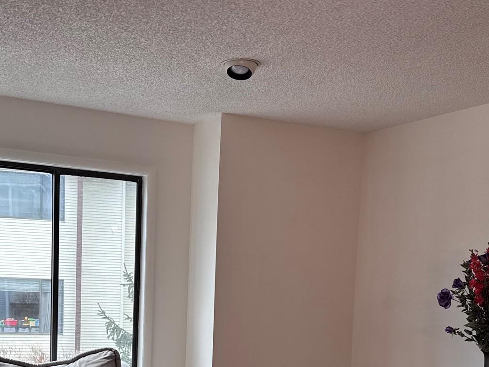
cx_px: 196
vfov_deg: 29.7
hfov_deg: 40.3
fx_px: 664
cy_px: 323
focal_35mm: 47
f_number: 1.78
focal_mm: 6.76
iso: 200
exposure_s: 1/120
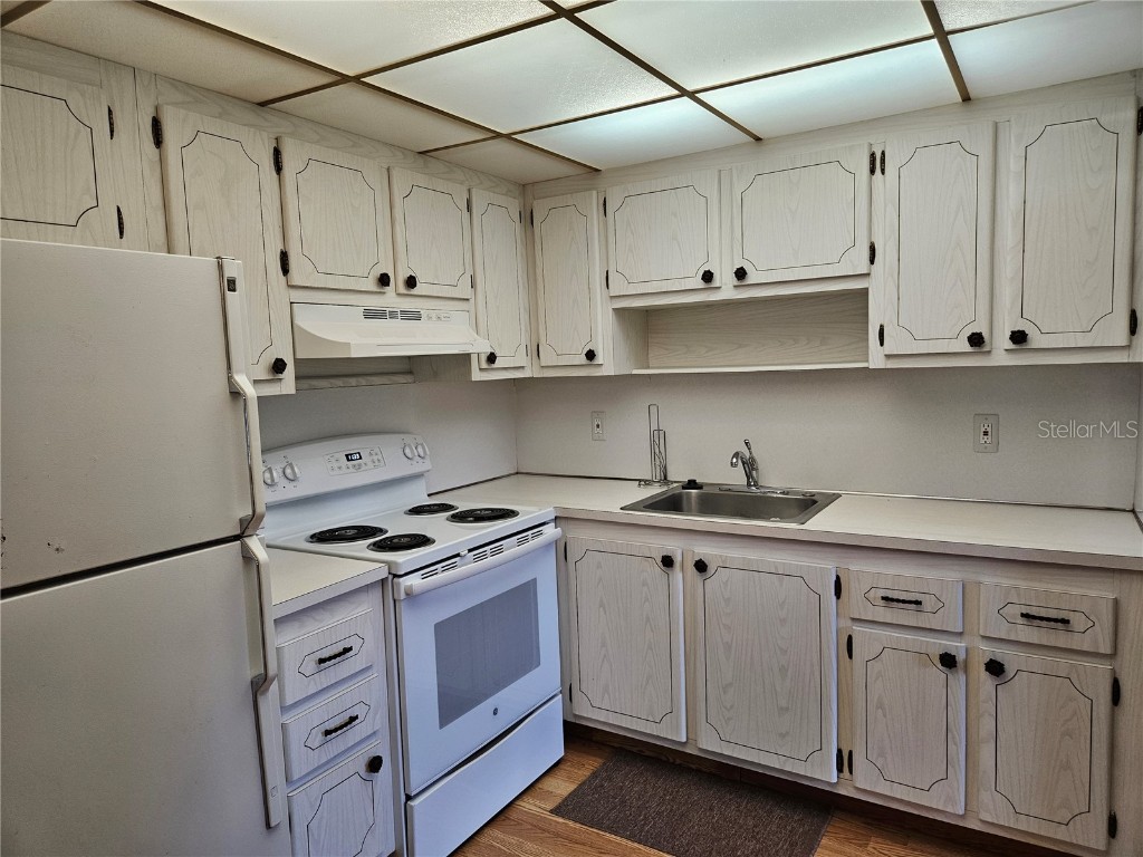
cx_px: 572
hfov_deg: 73.9
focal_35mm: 23
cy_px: 428
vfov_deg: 58.9
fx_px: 759
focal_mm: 5.4
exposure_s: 1/120
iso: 160
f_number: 1.8
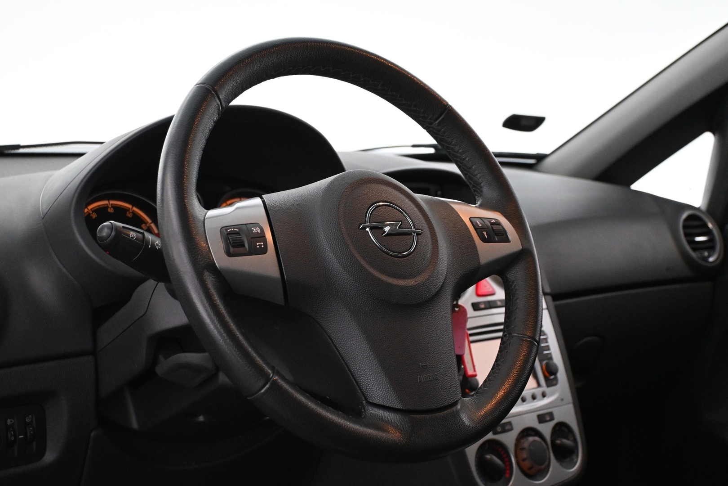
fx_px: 925
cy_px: 243
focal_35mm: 46
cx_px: 364
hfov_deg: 43.0
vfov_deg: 29.4
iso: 3600
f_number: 4.8
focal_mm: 30.5
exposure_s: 1/60
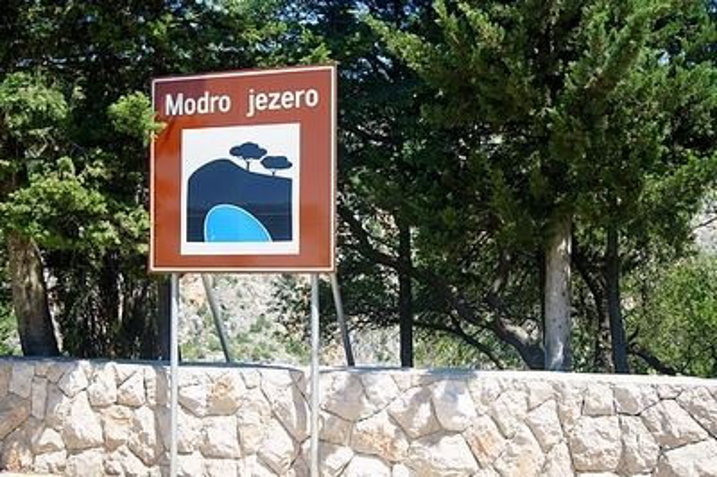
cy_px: 238
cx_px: 358
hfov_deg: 46.4
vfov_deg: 31.8
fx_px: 836
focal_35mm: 42
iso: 200
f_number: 5
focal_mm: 28
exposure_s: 1/320
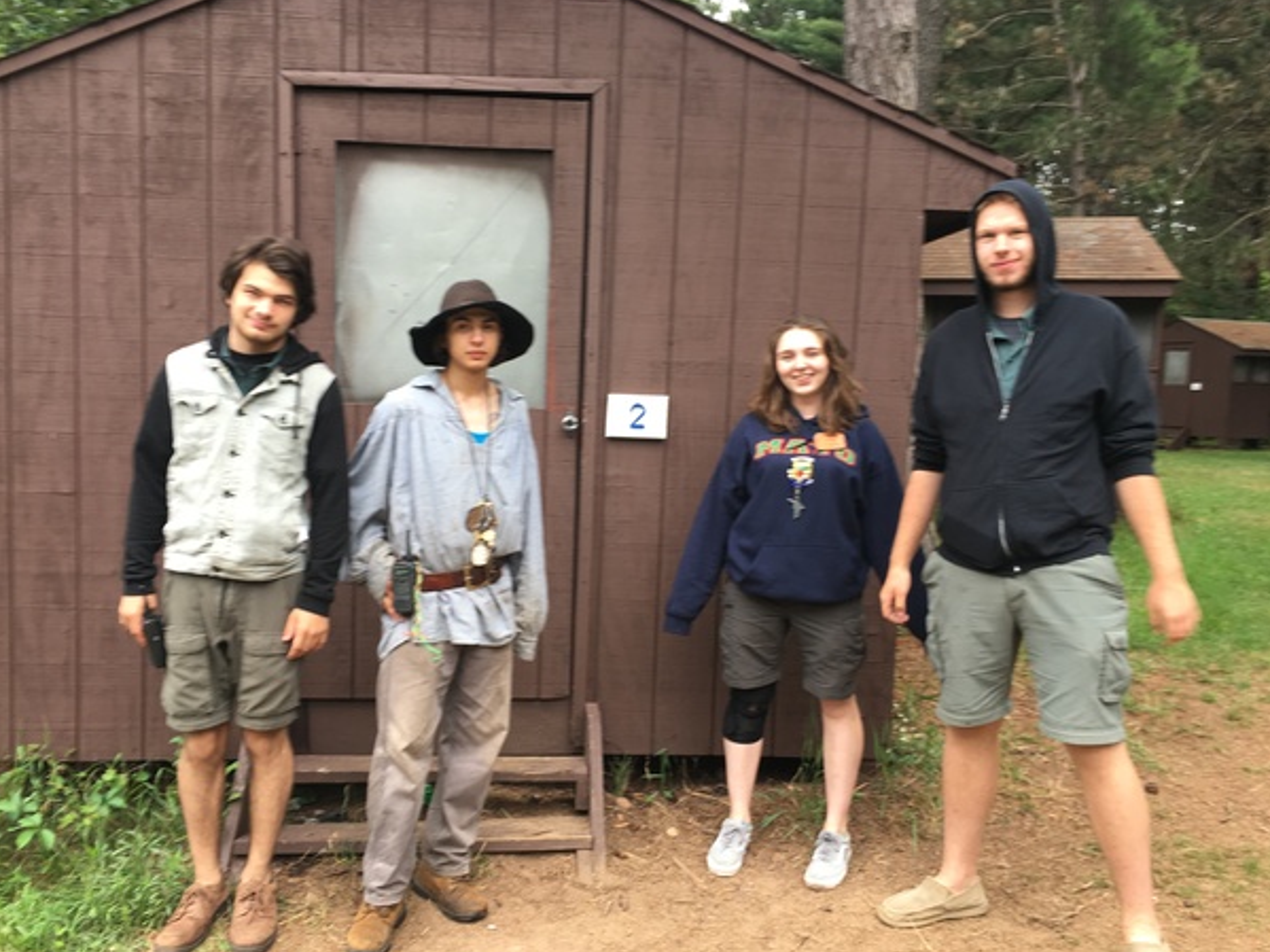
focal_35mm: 31
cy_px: 479
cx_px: 606
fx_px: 1137
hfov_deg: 58.3
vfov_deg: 45.4
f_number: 2.2
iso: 25
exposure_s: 1/60
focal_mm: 4.15
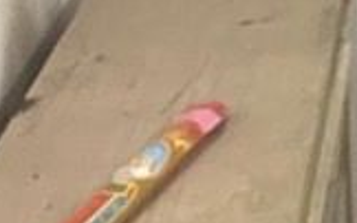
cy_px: -605
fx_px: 1497
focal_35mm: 154
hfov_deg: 12.0
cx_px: 727
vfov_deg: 6.9
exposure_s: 1/33
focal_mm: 2.71
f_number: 2.2
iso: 400
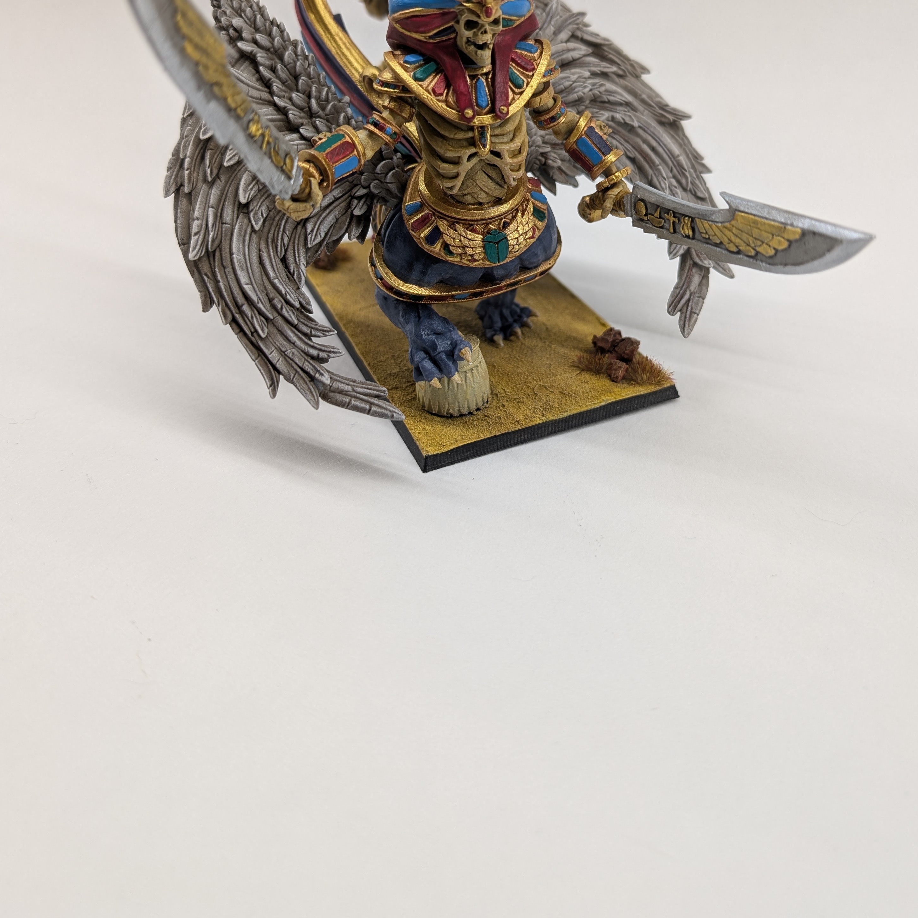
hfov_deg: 54.0
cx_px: 482
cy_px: 321
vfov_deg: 53.2
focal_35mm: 30
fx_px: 900
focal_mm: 6.9
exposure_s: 1/32.1
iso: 20
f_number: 1.68
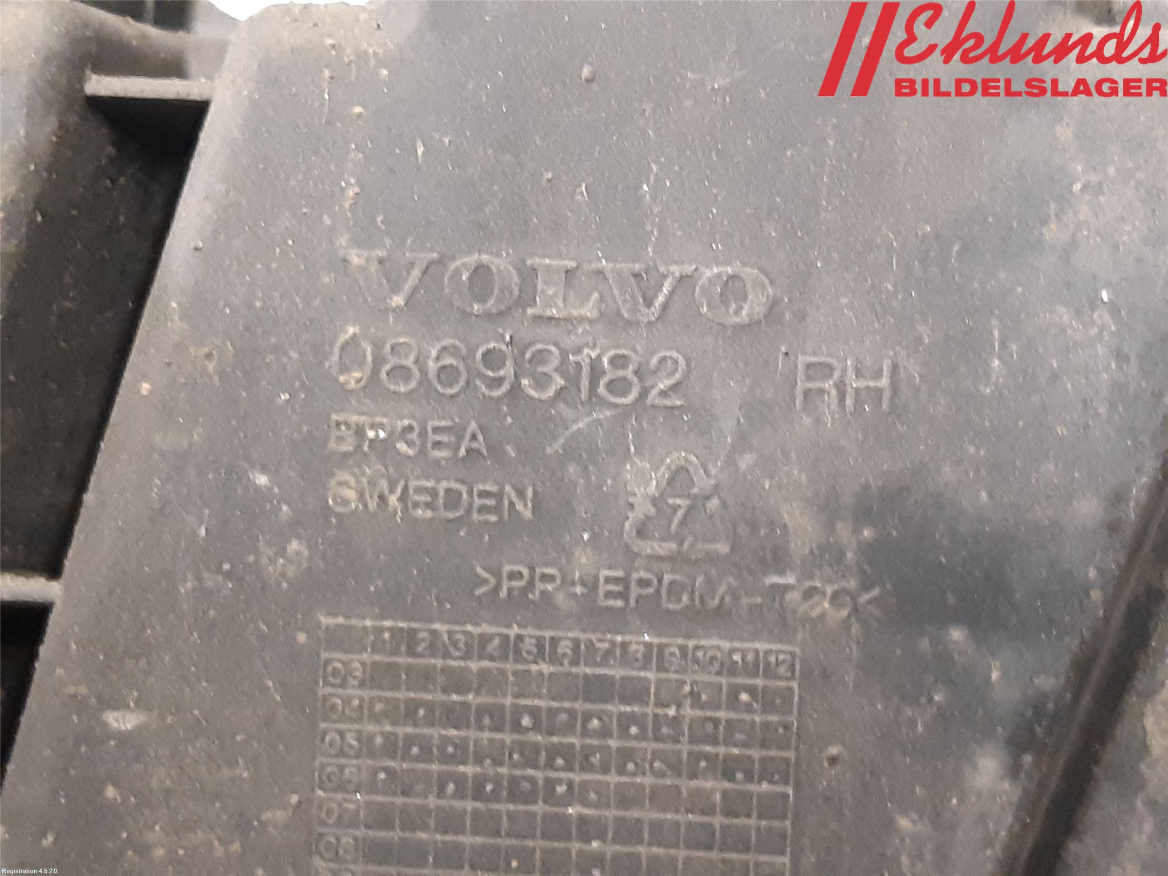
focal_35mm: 26
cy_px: 438
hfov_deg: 67.3
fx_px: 877
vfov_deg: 53.1
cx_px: 584
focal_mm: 3.93
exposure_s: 1/25
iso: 400
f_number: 1.7
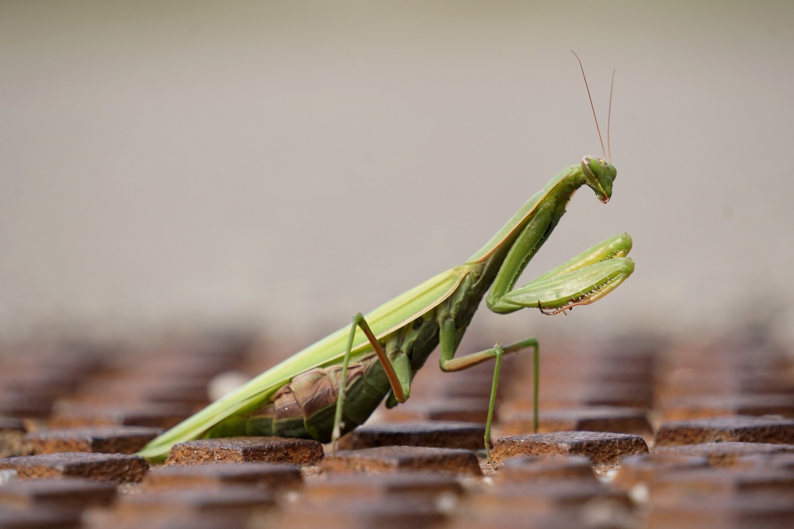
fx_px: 6947
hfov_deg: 6.5
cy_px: 264
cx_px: 397
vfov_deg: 4.4
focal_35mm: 315
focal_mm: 210
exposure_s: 1/500
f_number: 6.3
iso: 500
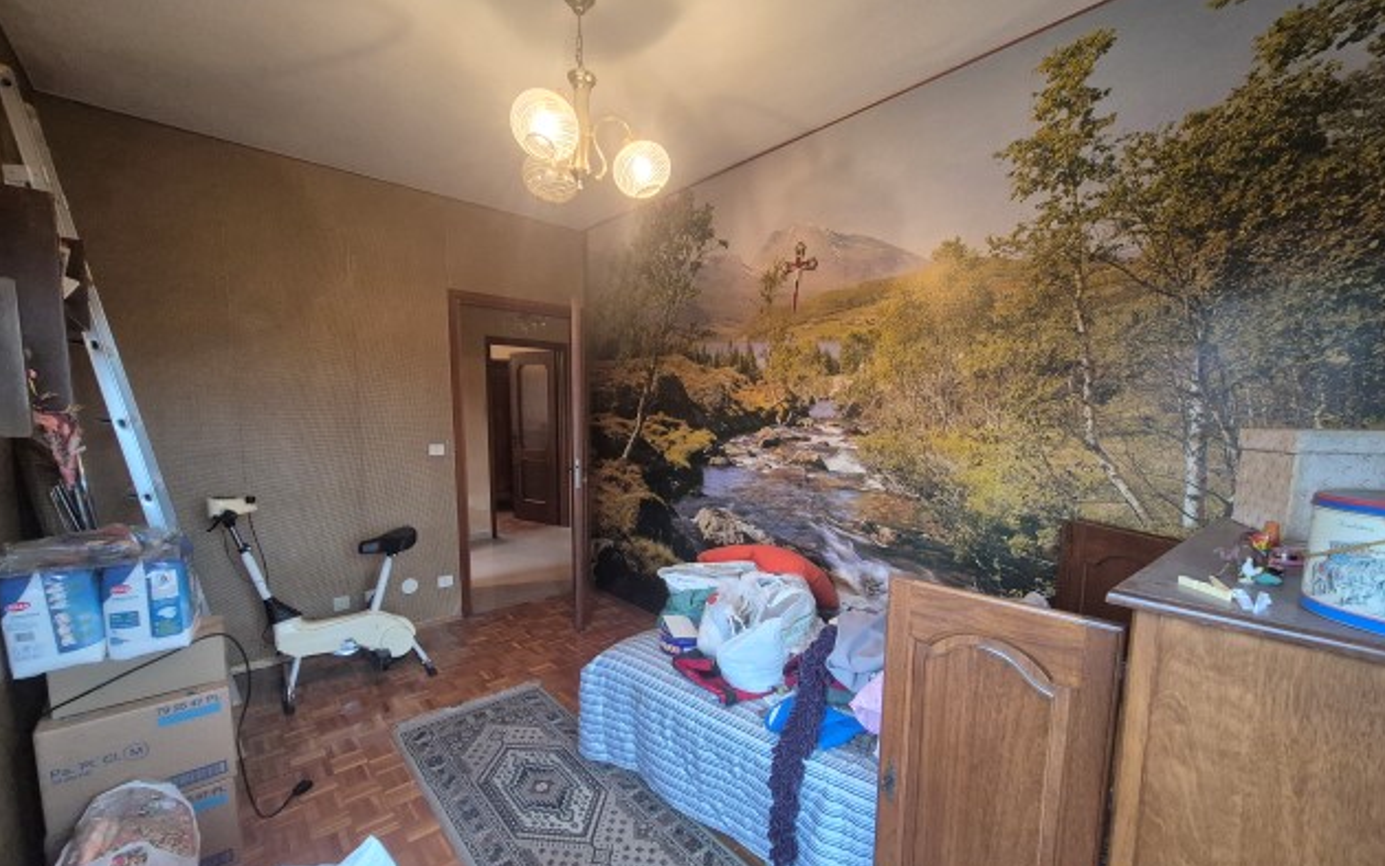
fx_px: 529
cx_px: 686
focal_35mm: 14
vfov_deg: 78.5
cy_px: 475
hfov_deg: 105.3
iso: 640
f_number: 2.2
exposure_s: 1/50
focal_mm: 1.74
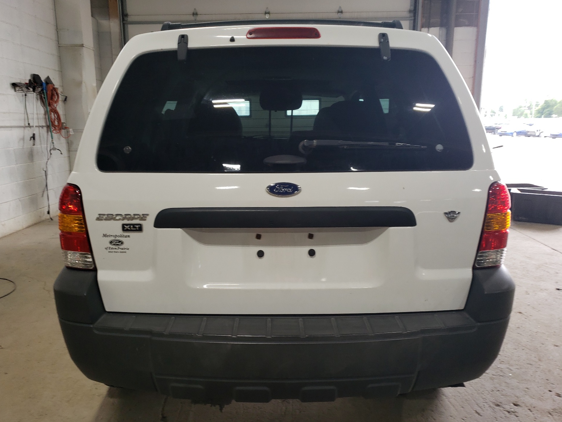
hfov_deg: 65.3
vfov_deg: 51.4
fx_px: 438
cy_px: 211
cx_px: 274
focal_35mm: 27
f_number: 1.5
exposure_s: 1/120
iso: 53
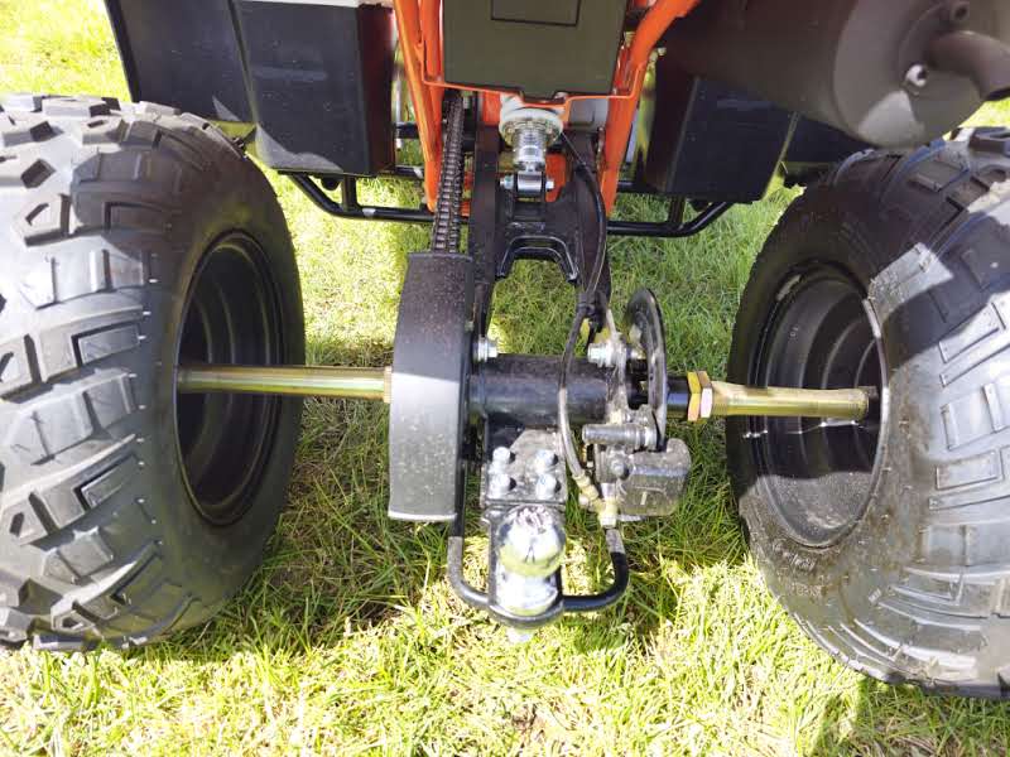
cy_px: 378
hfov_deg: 73.9
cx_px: 505
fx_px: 671
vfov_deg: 58.9
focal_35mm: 23
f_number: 1.7
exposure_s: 1/120
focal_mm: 6.3
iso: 20
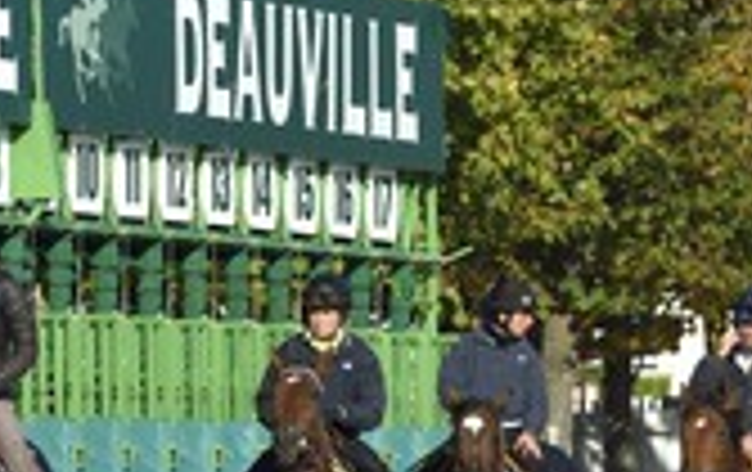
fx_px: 10511
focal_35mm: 512
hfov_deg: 4.1
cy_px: 342
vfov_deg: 2.6
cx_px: -135
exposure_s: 1/320
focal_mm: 200
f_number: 10
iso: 200
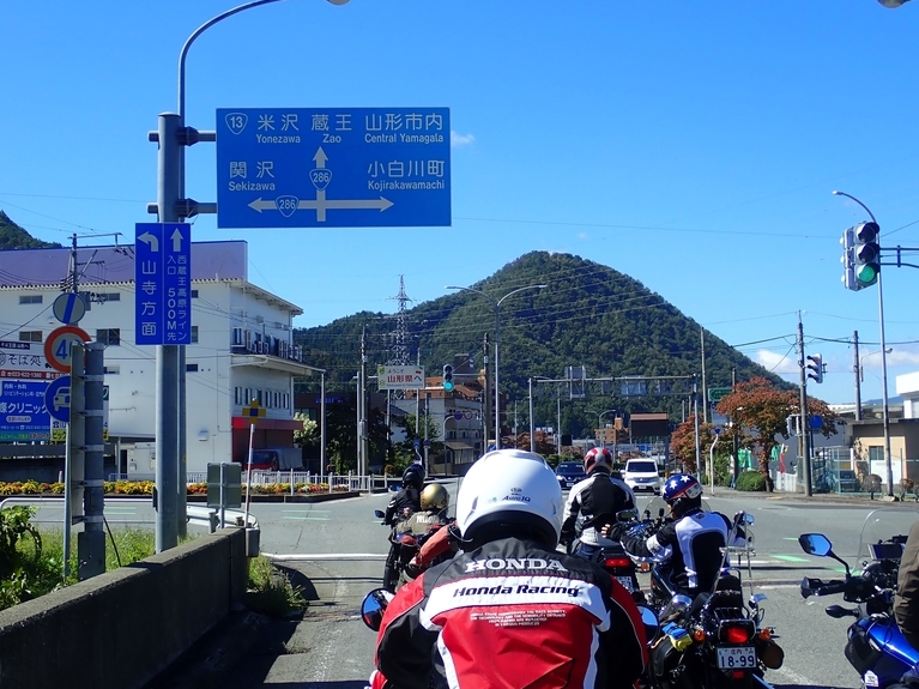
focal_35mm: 48
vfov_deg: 30.3
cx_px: 458
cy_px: 339
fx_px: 1274
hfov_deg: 39.7
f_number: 4.5
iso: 100
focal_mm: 8.41
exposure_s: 1/500
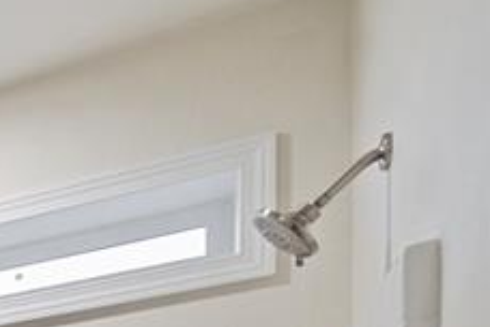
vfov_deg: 14.9
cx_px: -604
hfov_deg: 16.5
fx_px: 980
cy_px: 680
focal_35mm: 72
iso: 200
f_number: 7.1
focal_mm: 16
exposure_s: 1/5
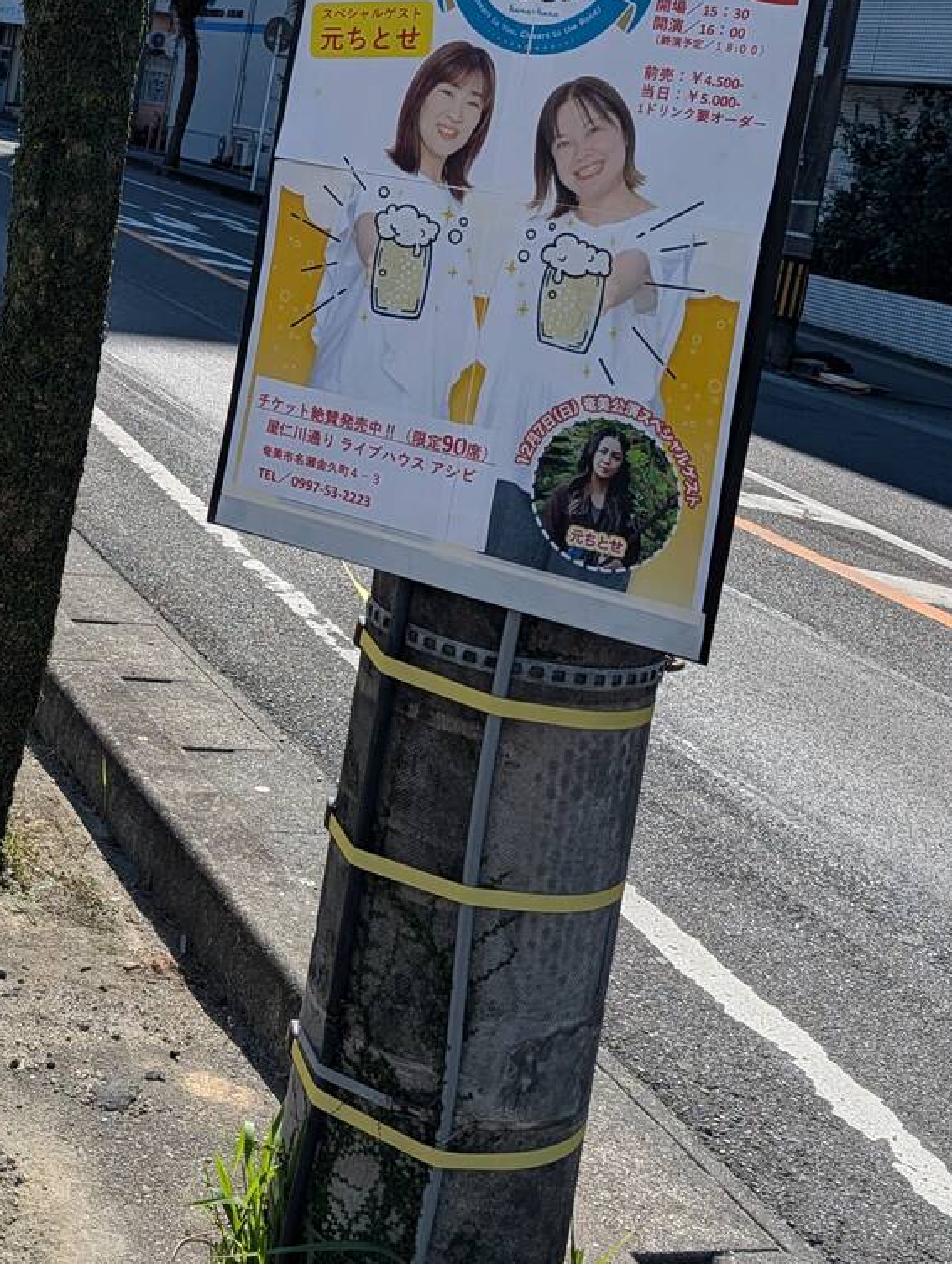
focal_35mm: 51
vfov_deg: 35.6
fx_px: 1865
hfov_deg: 27.8
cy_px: 166
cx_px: 130
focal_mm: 6.9
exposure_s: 1/1143
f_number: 1.68
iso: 21
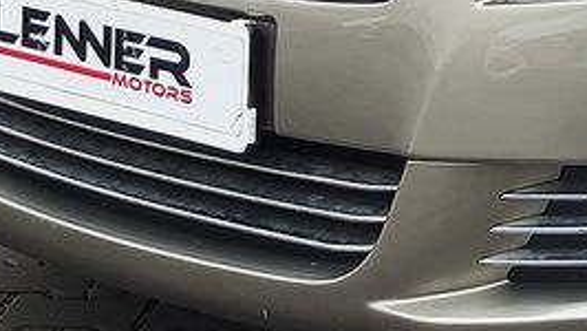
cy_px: -212
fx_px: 1760
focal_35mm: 113
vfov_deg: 10.3
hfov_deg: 17.7
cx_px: 770
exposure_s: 1/140
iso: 50
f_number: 1.69
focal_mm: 7.01
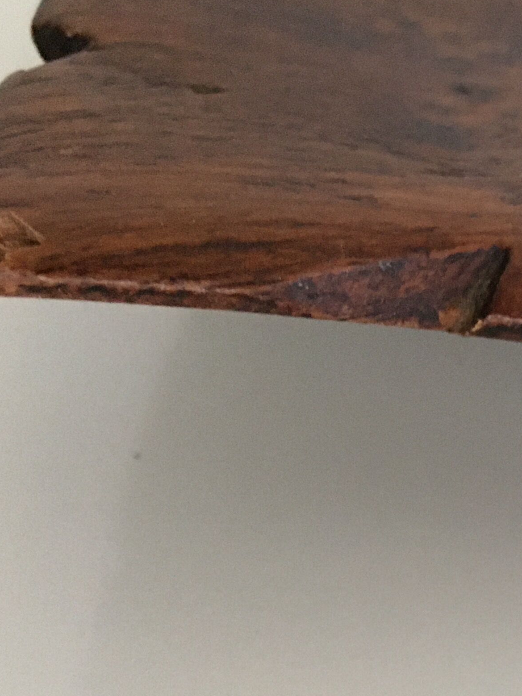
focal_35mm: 75
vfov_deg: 25.1
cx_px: 841
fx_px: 1508
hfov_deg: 17.2
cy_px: 643
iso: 200
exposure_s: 1/17
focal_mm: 4.15
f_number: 2.2
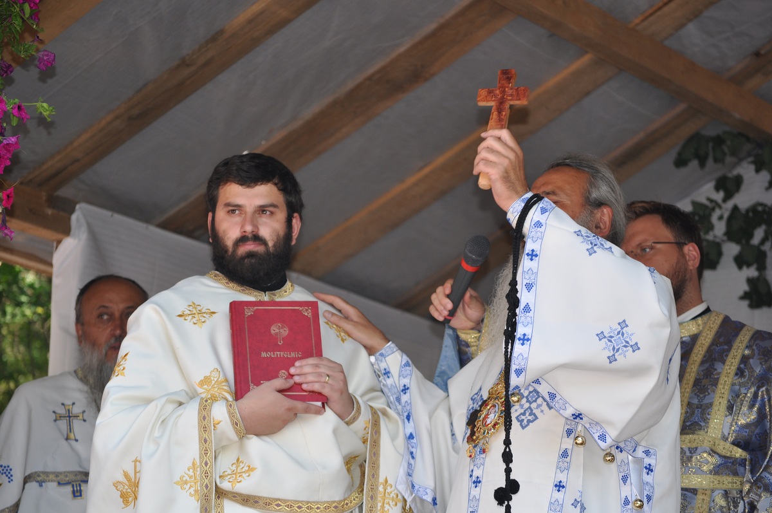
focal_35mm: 105
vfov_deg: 13.0
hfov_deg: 19.5
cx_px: 386
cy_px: 256
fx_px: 2249
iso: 200
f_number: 4.2
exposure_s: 1/200
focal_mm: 70
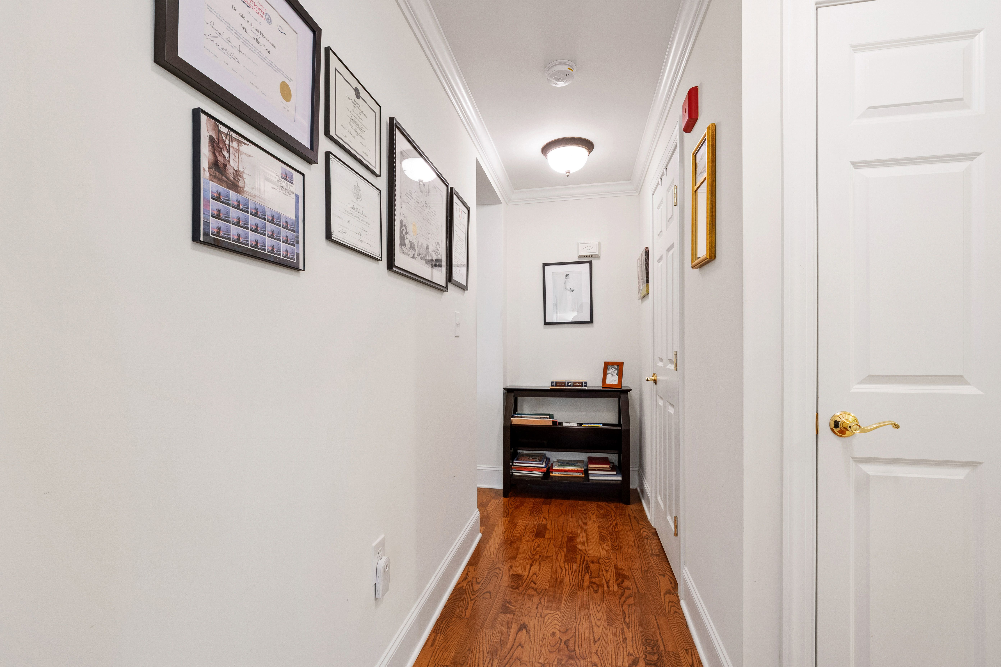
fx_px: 417
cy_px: 334
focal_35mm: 15
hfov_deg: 100.4
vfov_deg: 77.3
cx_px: 500
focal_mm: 10
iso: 100
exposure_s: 1/1.67
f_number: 8
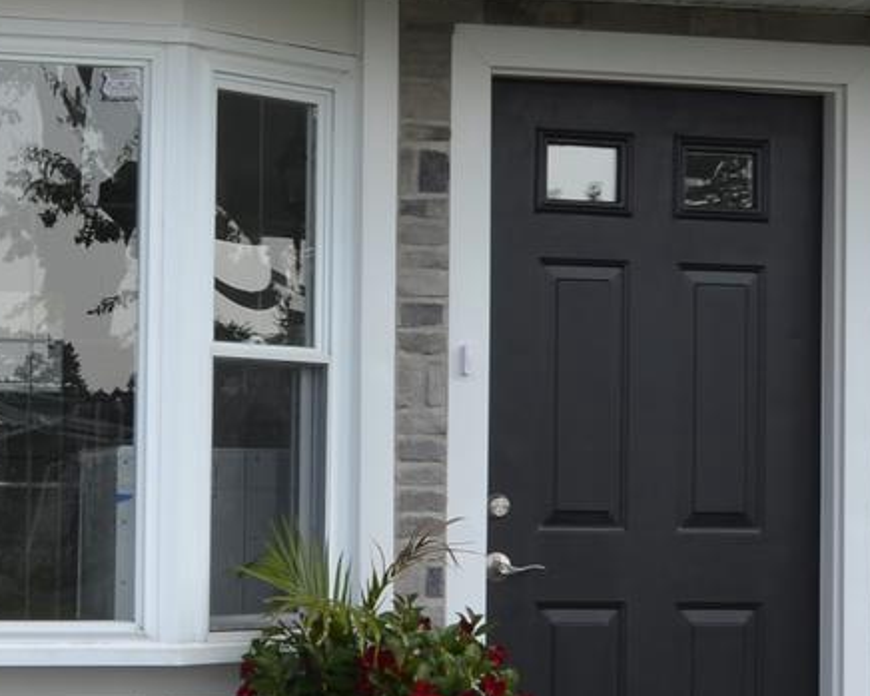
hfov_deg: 14.5
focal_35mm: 132
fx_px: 3400
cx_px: 225
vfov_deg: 11.7
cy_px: 319
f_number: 8
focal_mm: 20
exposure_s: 1/200
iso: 100
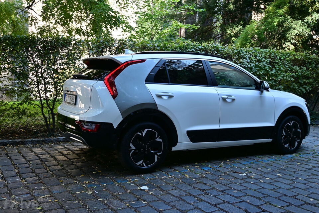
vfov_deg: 36.2
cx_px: 160
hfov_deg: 52.2
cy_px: 106
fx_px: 326
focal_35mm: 37
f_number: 4.2
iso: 100
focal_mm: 24.5
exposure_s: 1/80
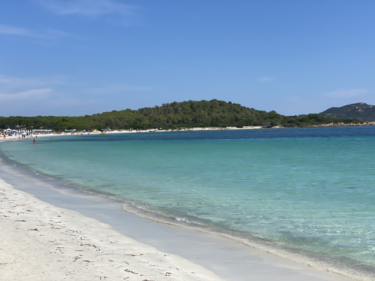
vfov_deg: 28.0
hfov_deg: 36.8
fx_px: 563
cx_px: 188
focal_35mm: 52
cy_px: 140
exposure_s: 1/2994
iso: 20
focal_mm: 6
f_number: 2
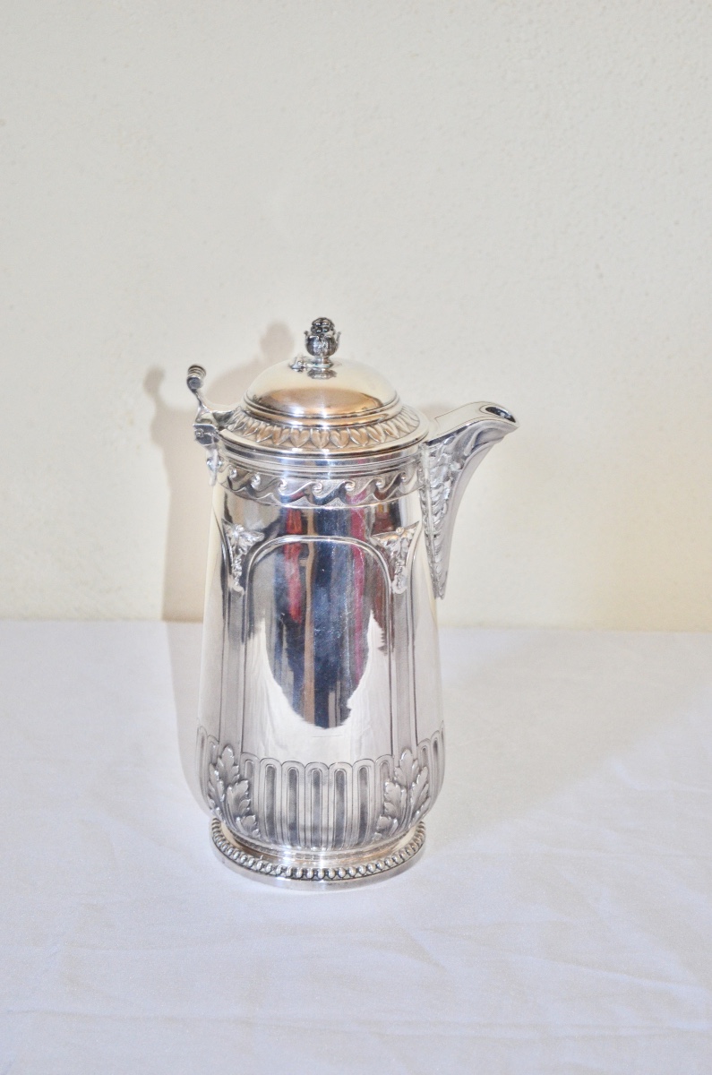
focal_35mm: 82
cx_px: 356
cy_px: 538
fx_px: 2458
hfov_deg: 16.5
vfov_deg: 24.7
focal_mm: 55
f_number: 5.6
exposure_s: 1/60
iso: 2000
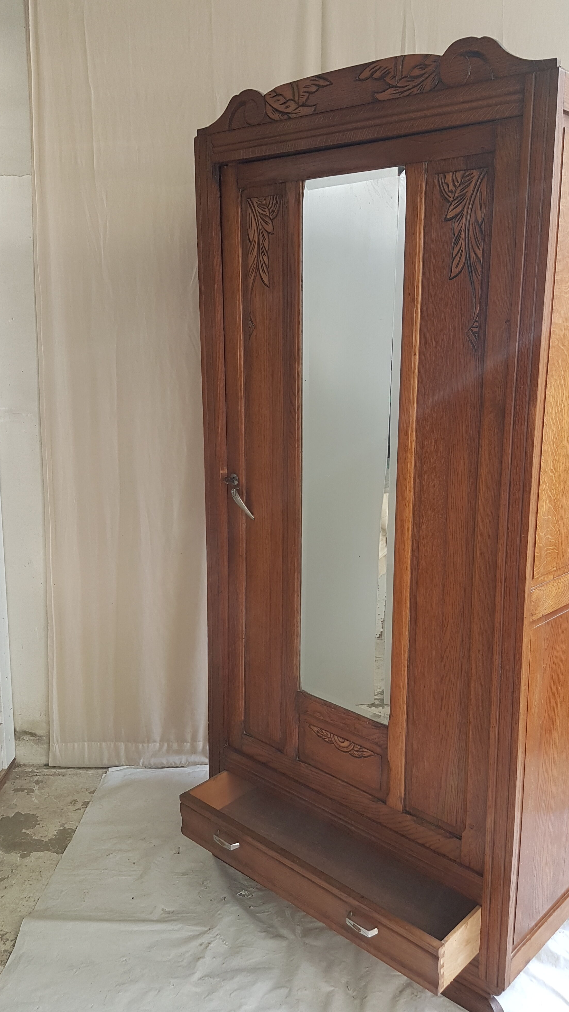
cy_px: 512
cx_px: 385
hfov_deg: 39.6
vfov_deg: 66.1
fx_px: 778
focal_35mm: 29
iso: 50
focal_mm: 4.2
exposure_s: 1/60
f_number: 1.7
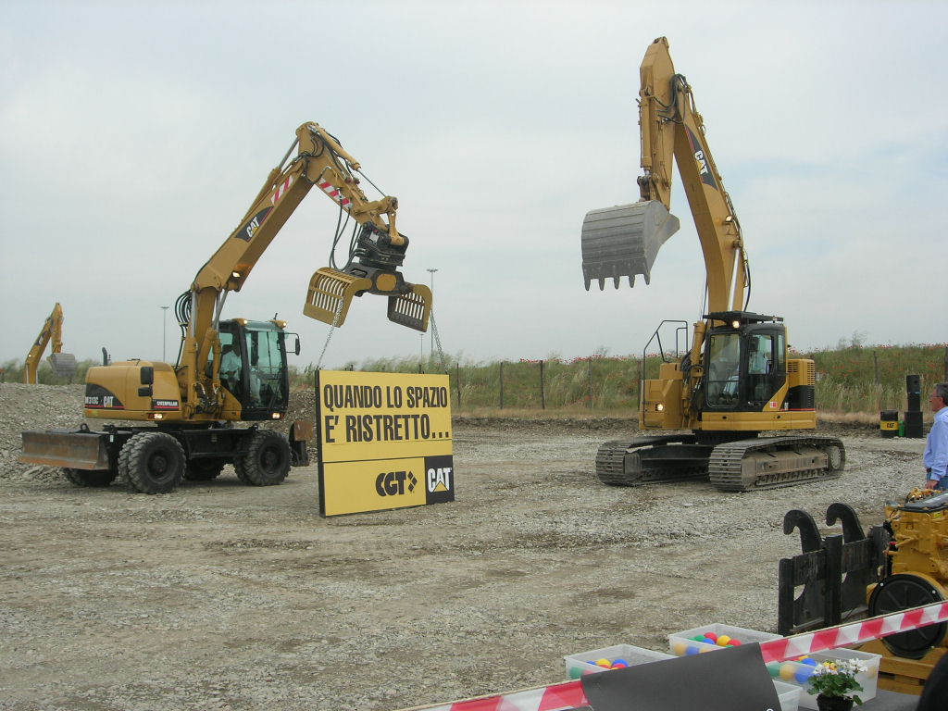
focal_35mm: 38
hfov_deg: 49.0
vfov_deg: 37.7
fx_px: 1041
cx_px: 474
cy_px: 356
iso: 64
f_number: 4.8
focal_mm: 7.8
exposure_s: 1/500
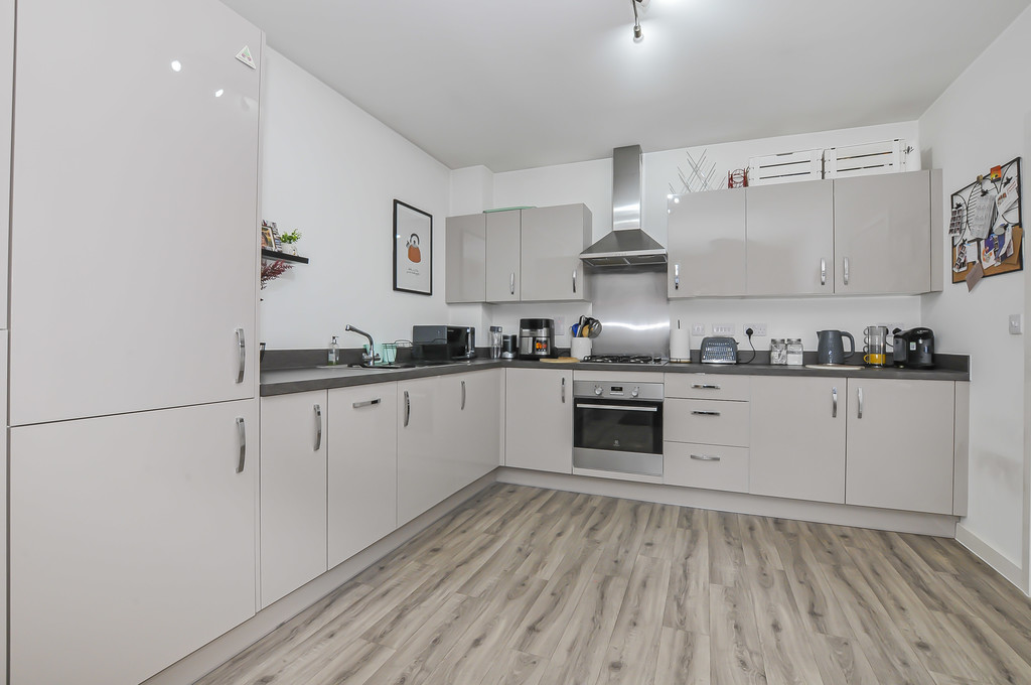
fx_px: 429
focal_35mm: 15
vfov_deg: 77.2
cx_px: 516
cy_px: 342
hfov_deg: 100.5
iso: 400
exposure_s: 1/13
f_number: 13
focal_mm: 10
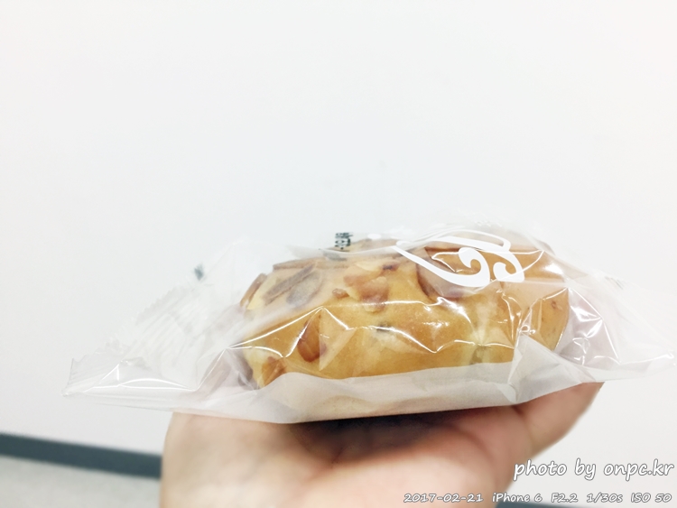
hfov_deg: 61.6
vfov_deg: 48.3
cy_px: 254
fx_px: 567
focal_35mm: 29
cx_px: 338
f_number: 2.2
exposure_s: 1/30
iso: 50
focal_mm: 4.15
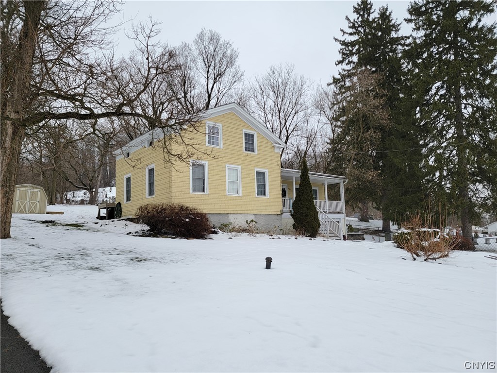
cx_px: 248
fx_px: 345
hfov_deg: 71.6
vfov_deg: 56.8
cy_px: 186
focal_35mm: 24
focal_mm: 6.7
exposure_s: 1/193
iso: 16
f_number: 1.8
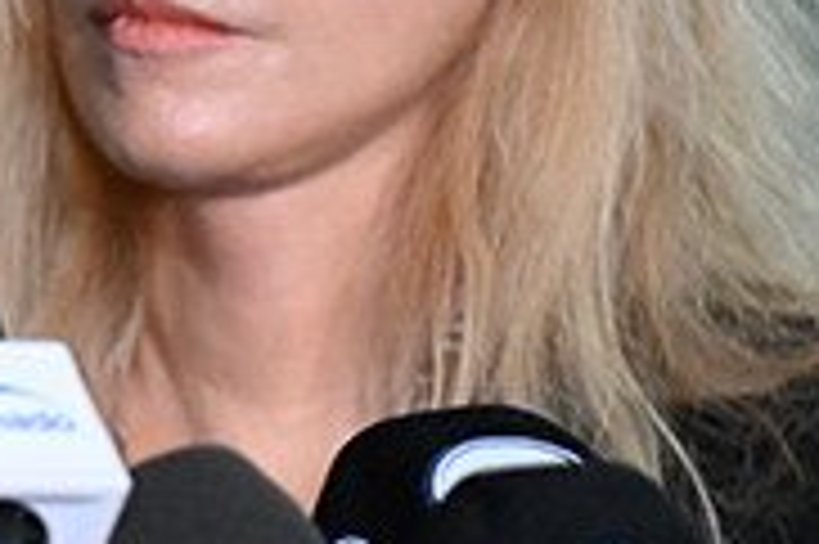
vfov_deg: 1.8
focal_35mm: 755
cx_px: -585
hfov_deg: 2.7
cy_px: 468
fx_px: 17160
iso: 5000
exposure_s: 1/160
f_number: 2.8
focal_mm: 160
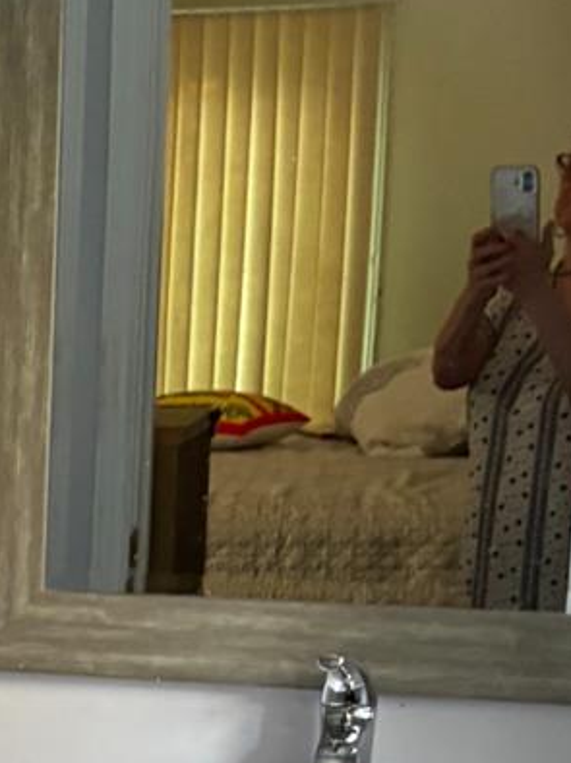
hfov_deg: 14.2
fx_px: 2180
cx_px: -218
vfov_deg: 19.2
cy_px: 779
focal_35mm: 99
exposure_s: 1/40
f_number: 1.6
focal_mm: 5.96
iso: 400
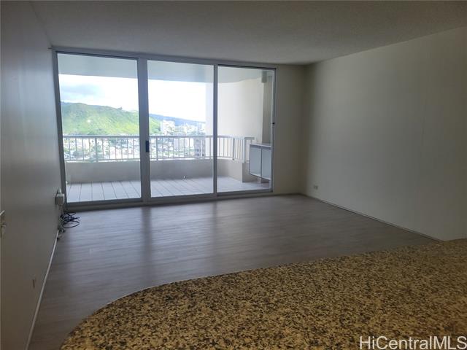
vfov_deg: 53.1
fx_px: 351
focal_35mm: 26
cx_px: 234
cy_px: 175
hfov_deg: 67.3
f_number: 1.8
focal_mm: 5.4
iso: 80
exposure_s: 1/120
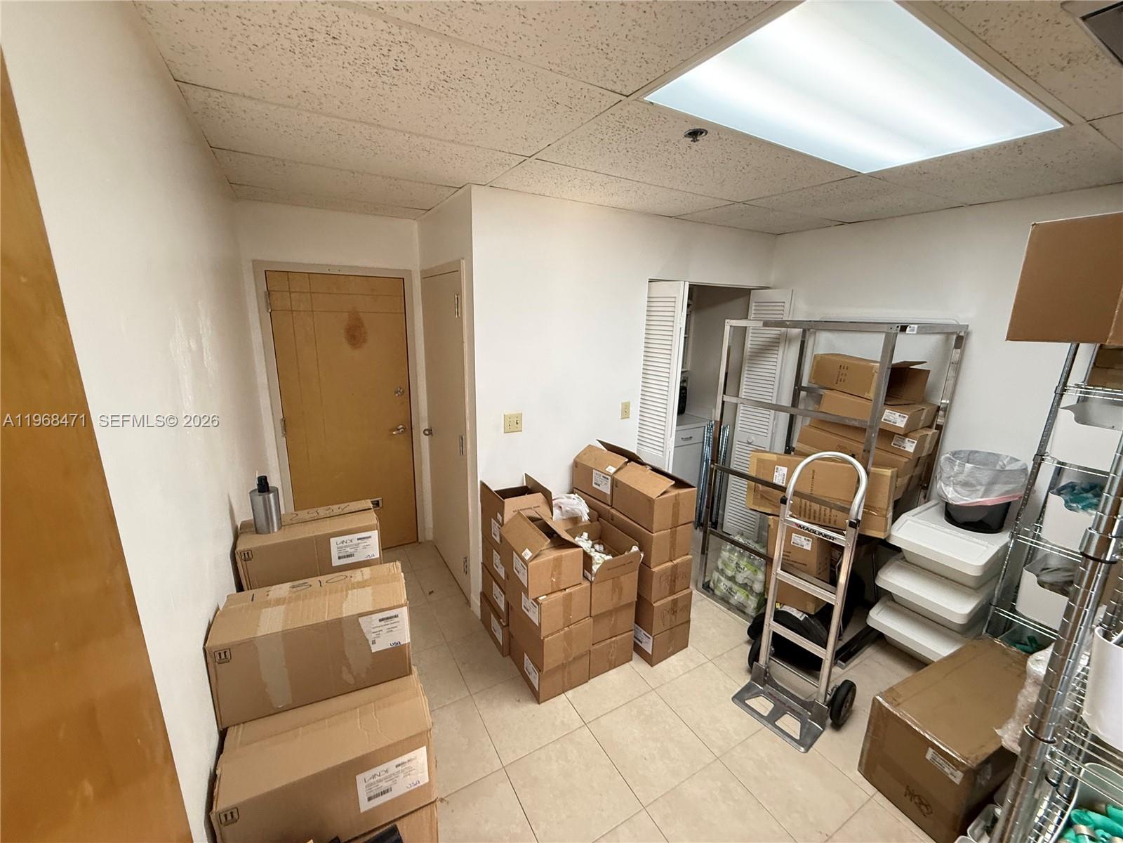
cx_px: 562
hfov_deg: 102.1
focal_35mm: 14
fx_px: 454
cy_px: 422
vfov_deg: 85.7
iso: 250
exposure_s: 1/60
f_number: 2.2
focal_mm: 2.22
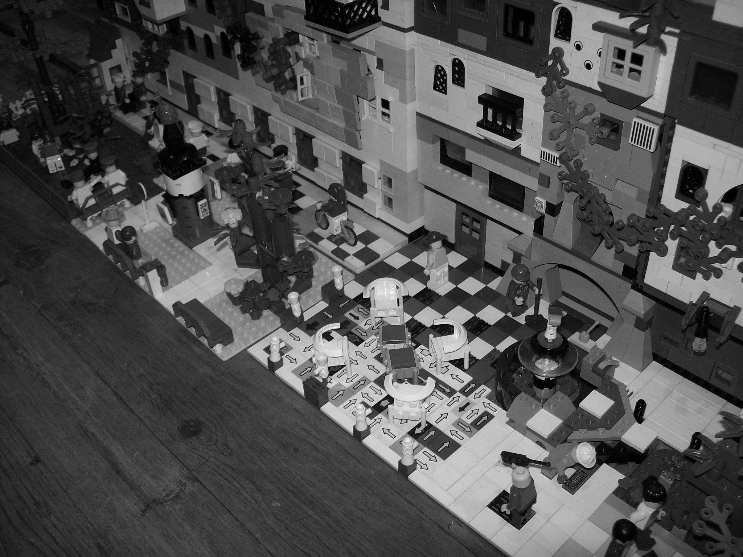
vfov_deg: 39.7
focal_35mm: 36
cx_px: 372
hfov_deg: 51.4
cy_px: 278
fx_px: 773
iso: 80
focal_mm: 6
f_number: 2.7
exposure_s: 1/64
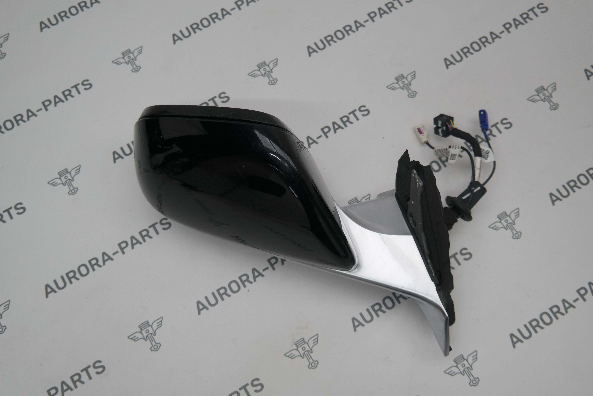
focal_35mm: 38
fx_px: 626
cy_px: 198
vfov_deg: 35.1
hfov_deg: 50.7
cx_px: 296
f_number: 4
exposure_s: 1/100
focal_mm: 25
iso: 200
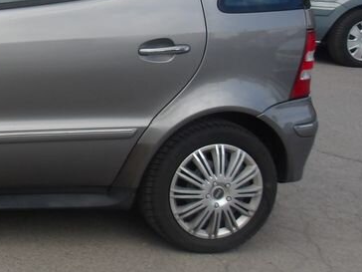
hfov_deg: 22.8
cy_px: 26
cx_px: -110
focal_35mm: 76
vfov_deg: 19.0
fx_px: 795
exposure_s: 1/893
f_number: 3
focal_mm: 4.9
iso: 100
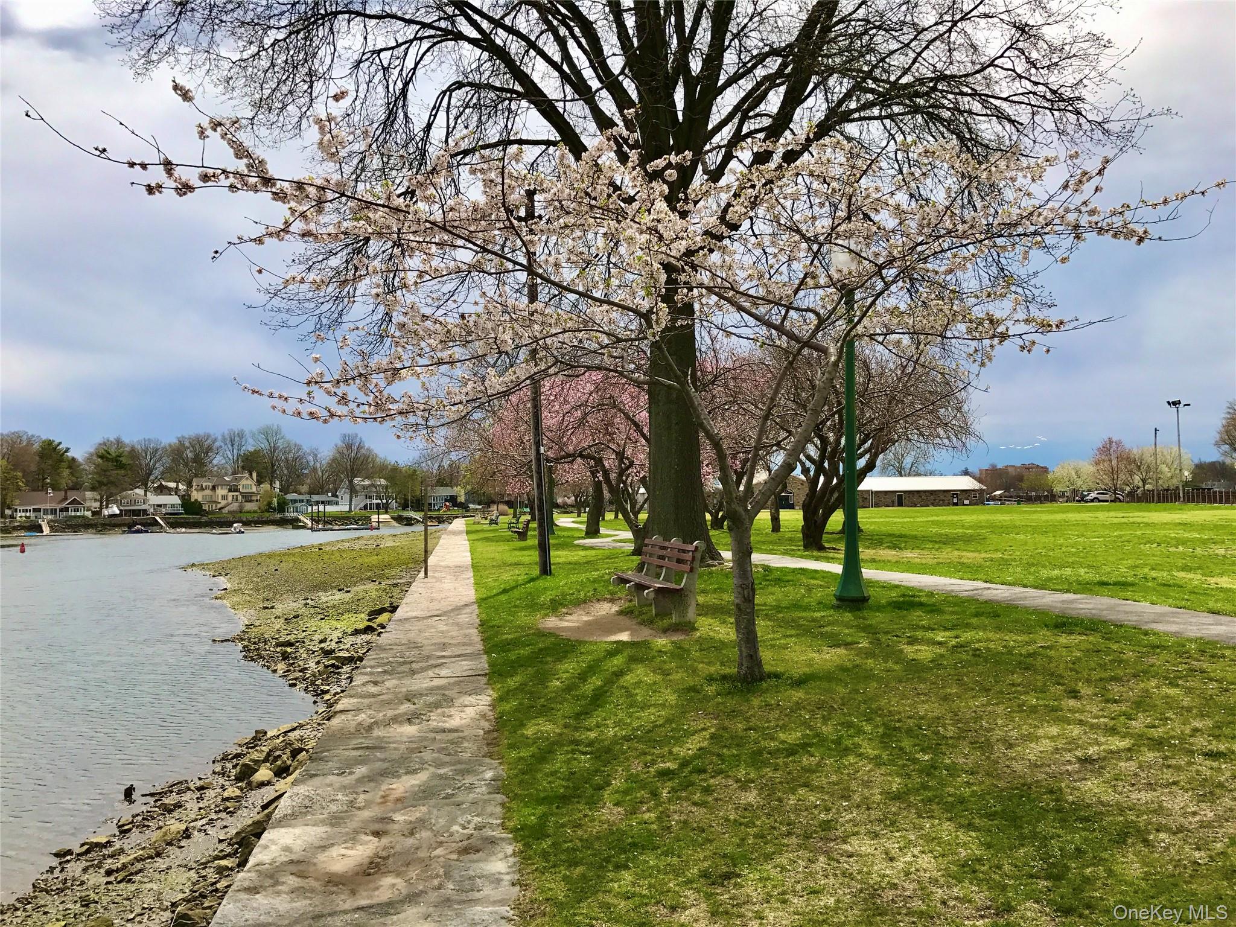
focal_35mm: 28
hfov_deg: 63.4
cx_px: 618
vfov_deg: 49.7
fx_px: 1000
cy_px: 464
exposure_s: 1/3096
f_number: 1.8
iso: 20
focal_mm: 3.99
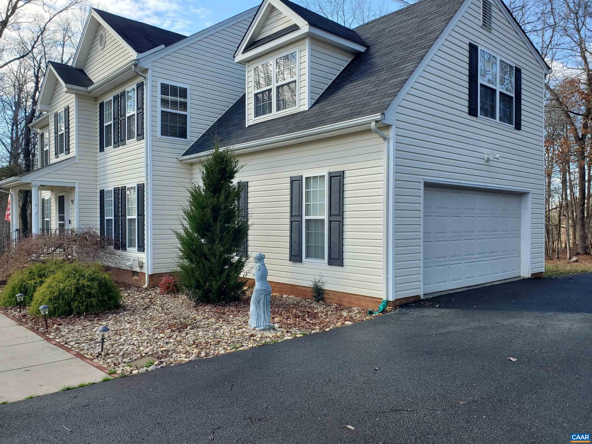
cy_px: 222
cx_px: 296
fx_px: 445
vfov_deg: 53.1
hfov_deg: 67.3
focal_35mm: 26
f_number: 2.4
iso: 50
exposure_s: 1/495
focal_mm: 4.3
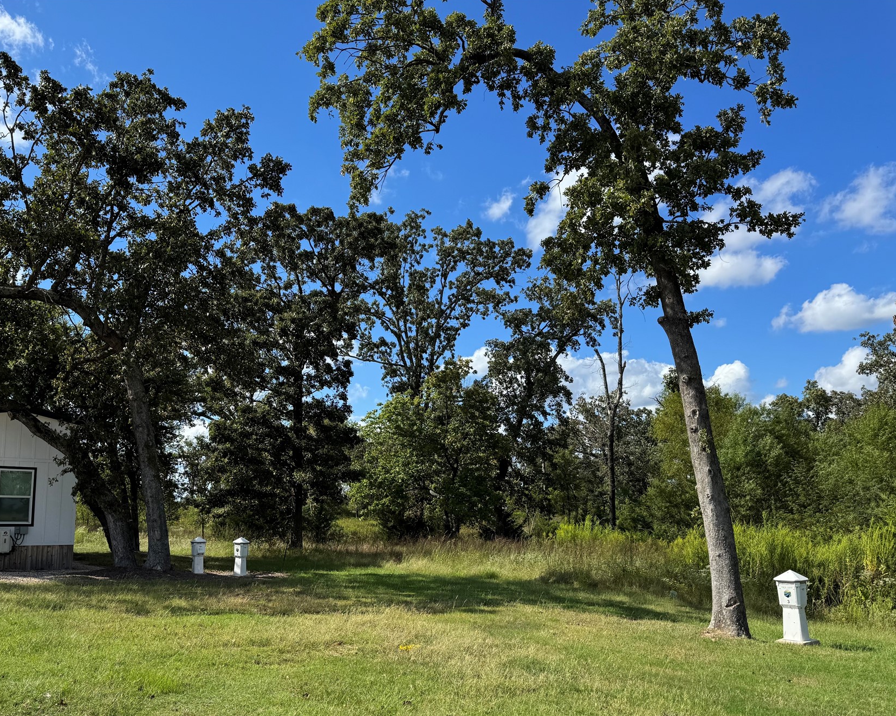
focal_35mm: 29
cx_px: 383
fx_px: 769
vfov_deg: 49.8
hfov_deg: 60.2
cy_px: 411
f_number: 1.78
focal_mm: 6.76
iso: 80
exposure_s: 1/3413
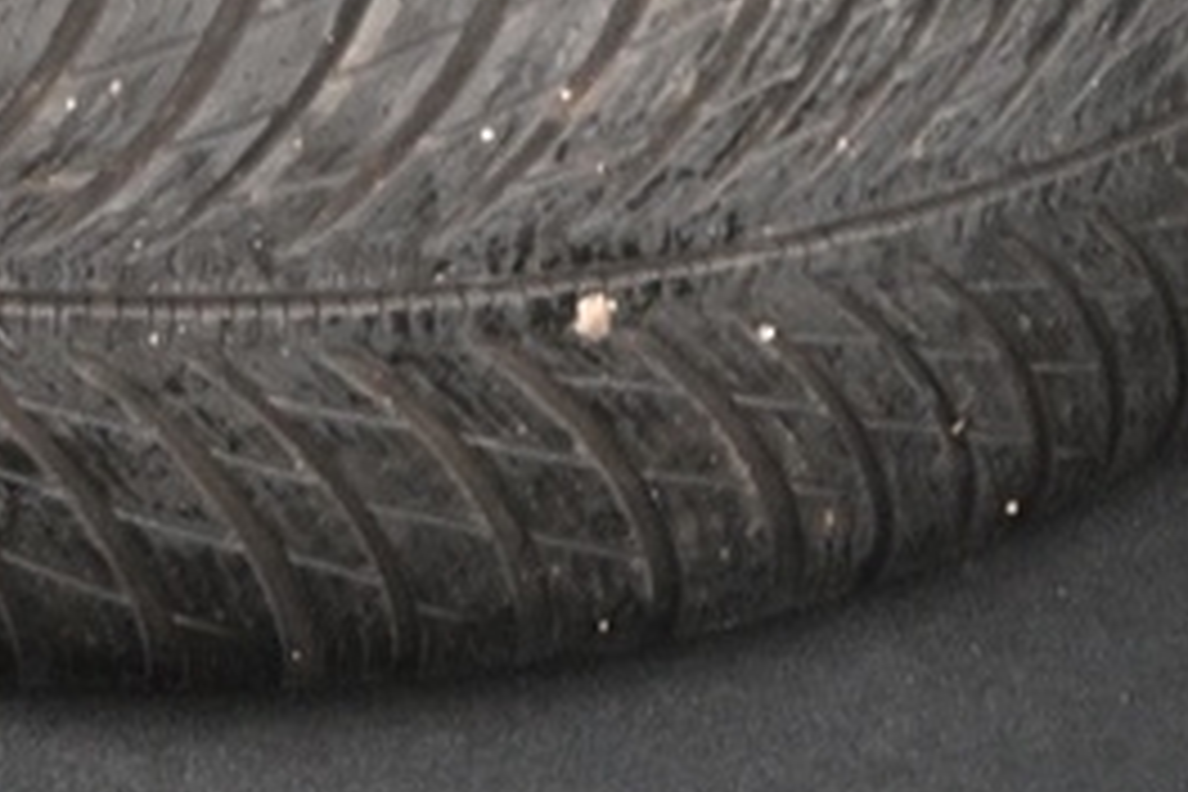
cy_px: -603
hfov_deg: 13.8
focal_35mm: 147
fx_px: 4851
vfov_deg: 9.0
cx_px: 140
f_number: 3.5
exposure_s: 1/15
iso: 1600
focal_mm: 16
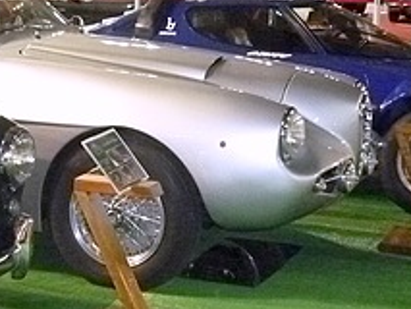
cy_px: 284
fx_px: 1129
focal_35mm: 95
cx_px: 117
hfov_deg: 20.5
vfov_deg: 15.4
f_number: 3.5
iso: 1000
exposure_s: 1/30
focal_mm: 6.8
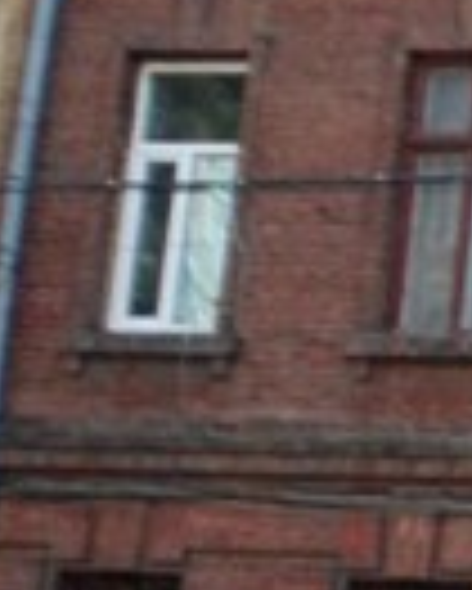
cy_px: 29
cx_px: 1677
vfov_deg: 9.7
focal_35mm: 198
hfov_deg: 6.7
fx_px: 3453
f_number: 5.6
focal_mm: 18
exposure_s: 1/1600
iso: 800
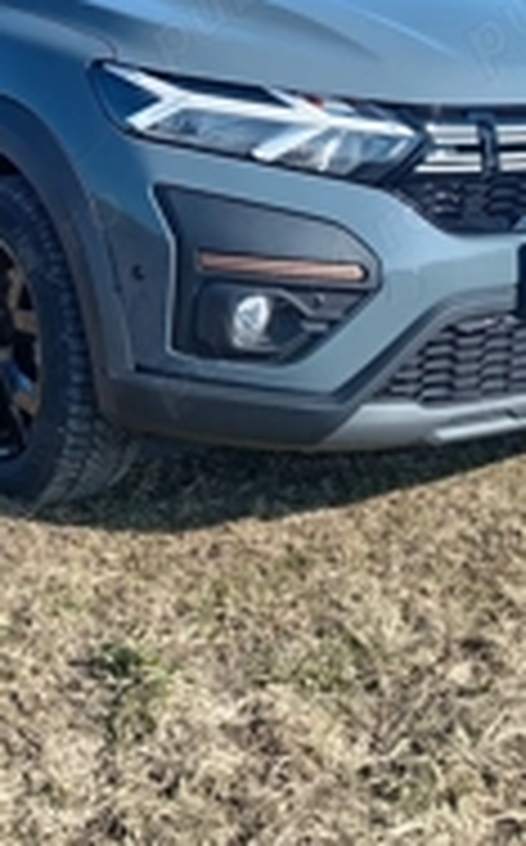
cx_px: 135
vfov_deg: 31.3
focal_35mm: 61
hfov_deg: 21.1
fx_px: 1403
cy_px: 27
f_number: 1.8
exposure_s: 1/354
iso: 100
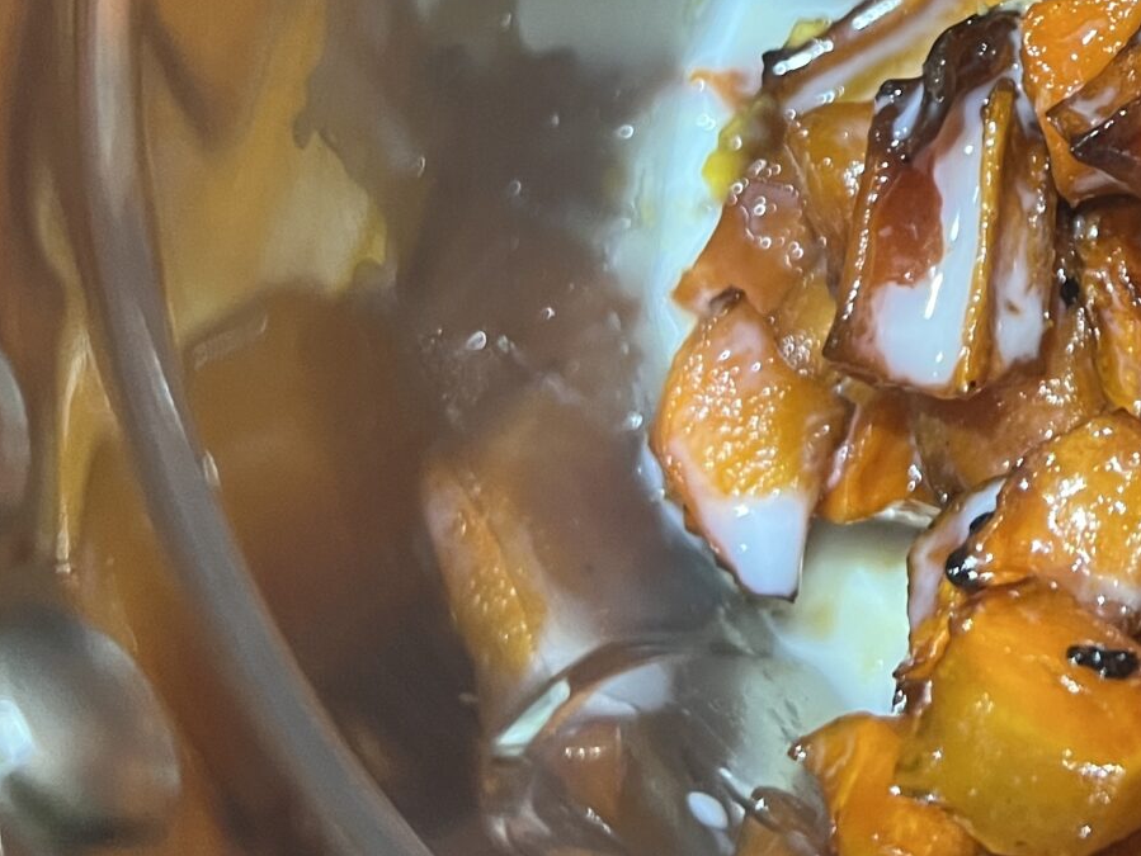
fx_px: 2440
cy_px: -96
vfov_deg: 19.1
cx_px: 1392
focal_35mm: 74
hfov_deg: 23.8
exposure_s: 1/33
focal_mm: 5.7
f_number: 1.5
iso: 500
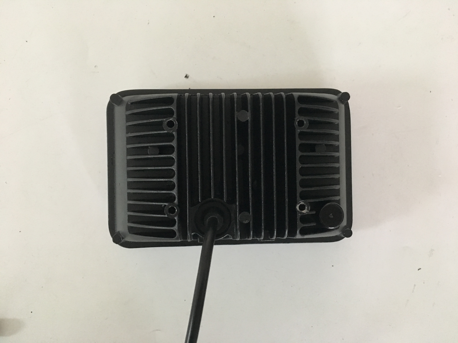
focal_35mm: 29
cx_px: 229
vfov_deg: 48.2
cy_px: 172
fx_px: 384
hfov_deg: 61.7
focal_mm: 4.15
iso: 250
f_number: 2.2
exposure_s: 1/17
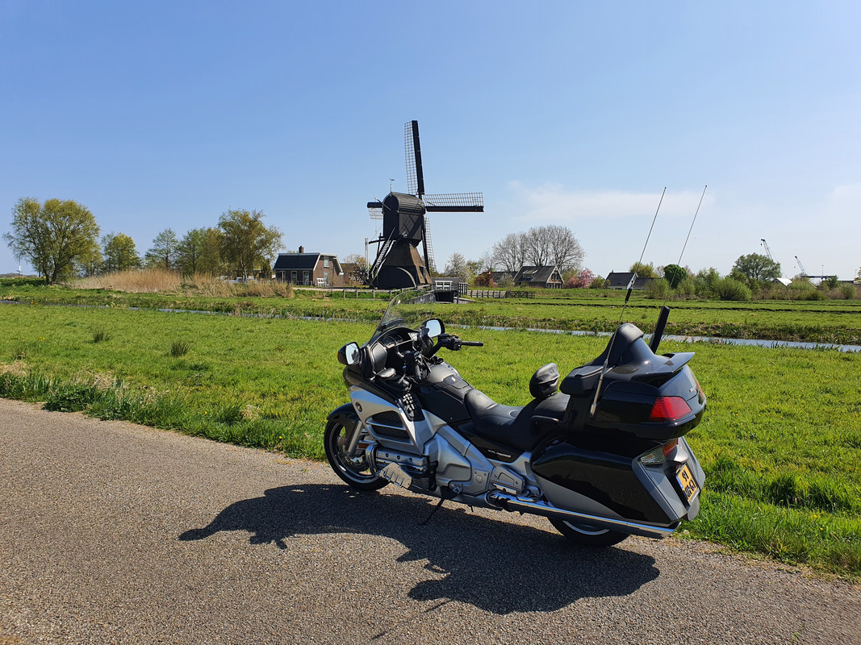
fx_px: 647
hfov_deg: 67.3
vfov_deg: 53.1
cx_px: 430
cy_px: 322
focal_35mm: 26
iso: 50
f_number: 2.4
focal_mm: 4.3
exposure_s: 1/2080
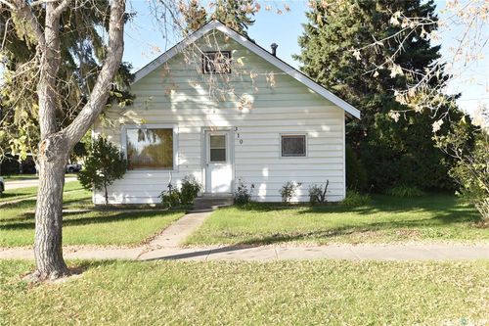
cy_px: 163
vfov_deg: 41.1
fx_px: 434
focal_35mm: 32
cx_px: 244
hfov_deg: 58.7
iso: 100
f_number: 6.3
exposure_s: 1/160
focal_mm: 32
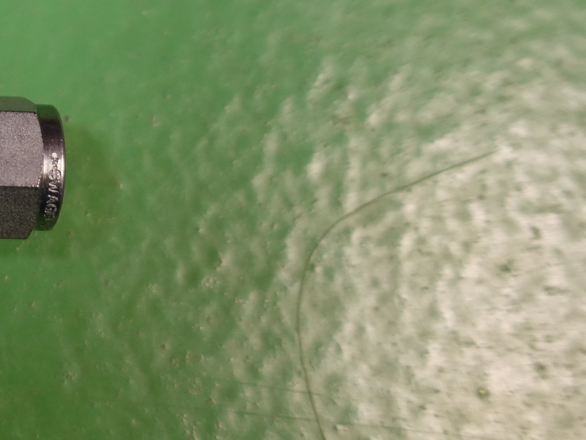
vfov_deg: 22.5
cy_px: 65
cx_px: -181
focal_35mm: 64
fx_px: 1083
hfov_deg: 25.8
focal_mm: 8.8
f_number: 1.8
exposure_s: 1/30
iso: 320
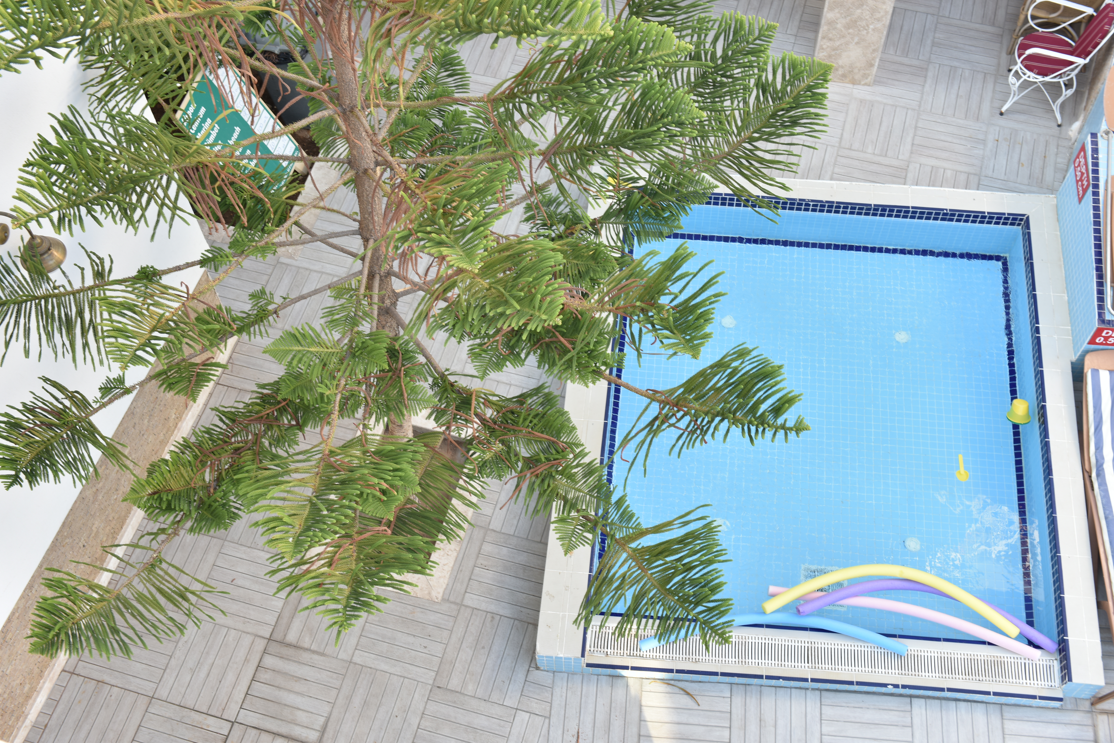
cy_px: 375
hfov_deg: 47.4
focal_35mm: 41
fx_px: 1269
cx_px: 570
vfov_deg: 32.7
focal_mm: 40
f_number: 8
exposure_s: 1/40
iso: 200
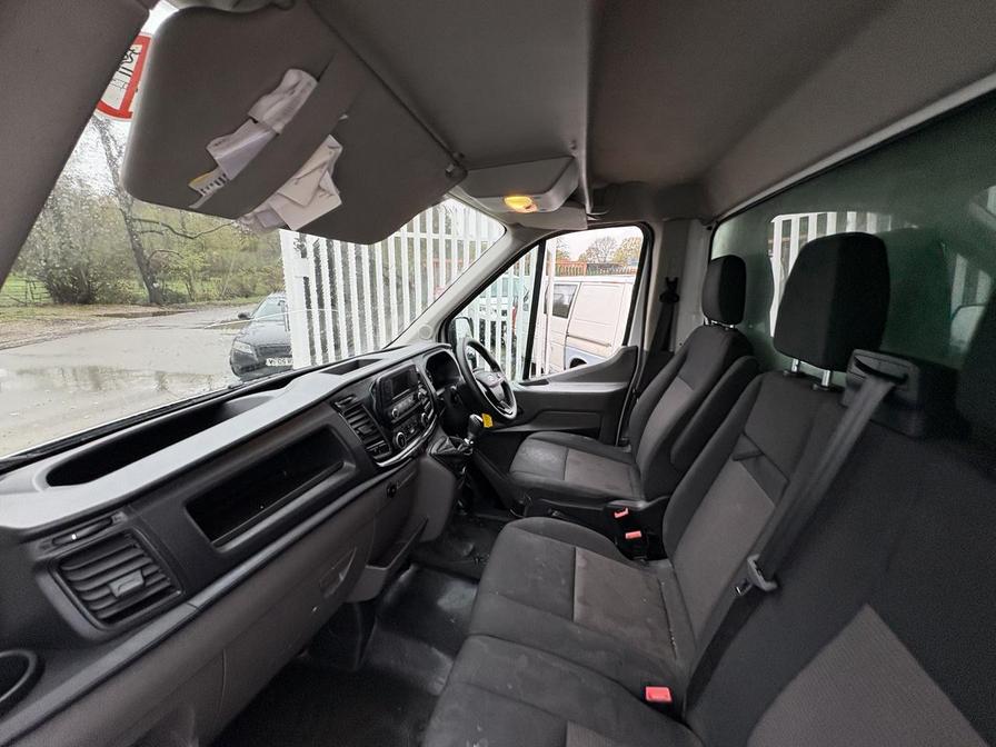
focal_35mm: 14
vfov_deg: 85.7
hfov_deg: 102.1
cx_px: 498
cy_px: 374
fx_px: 403
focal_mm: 2.22
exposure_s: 1/99
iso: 125
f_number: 2.2
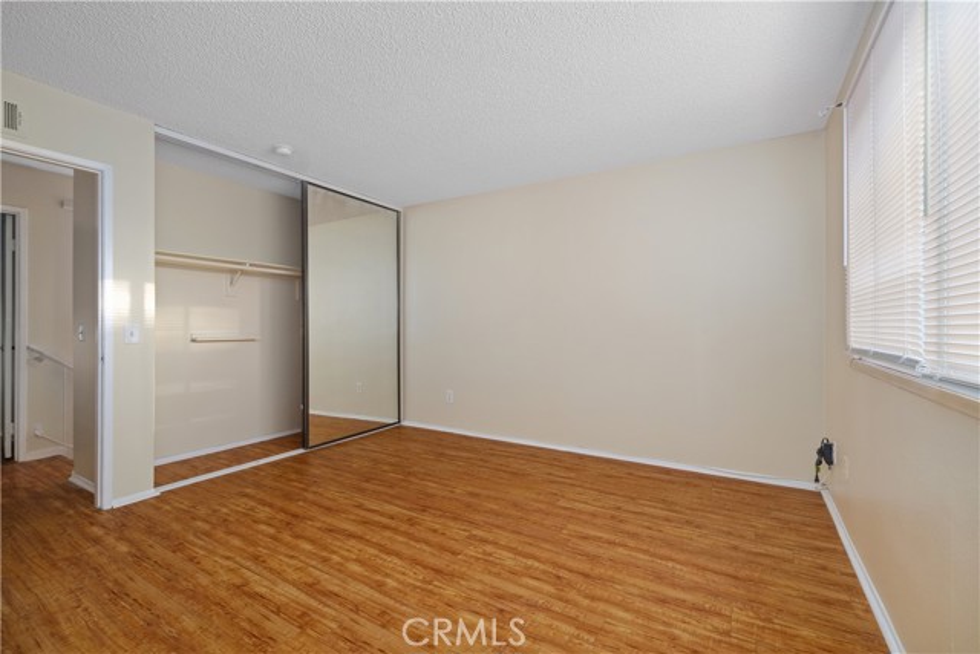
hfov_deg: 100.4
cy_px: 327
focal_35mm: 15
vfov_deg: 77.4
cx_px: 490
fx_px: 408
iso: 400
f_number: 5.6
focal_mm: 10
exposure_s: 1/2
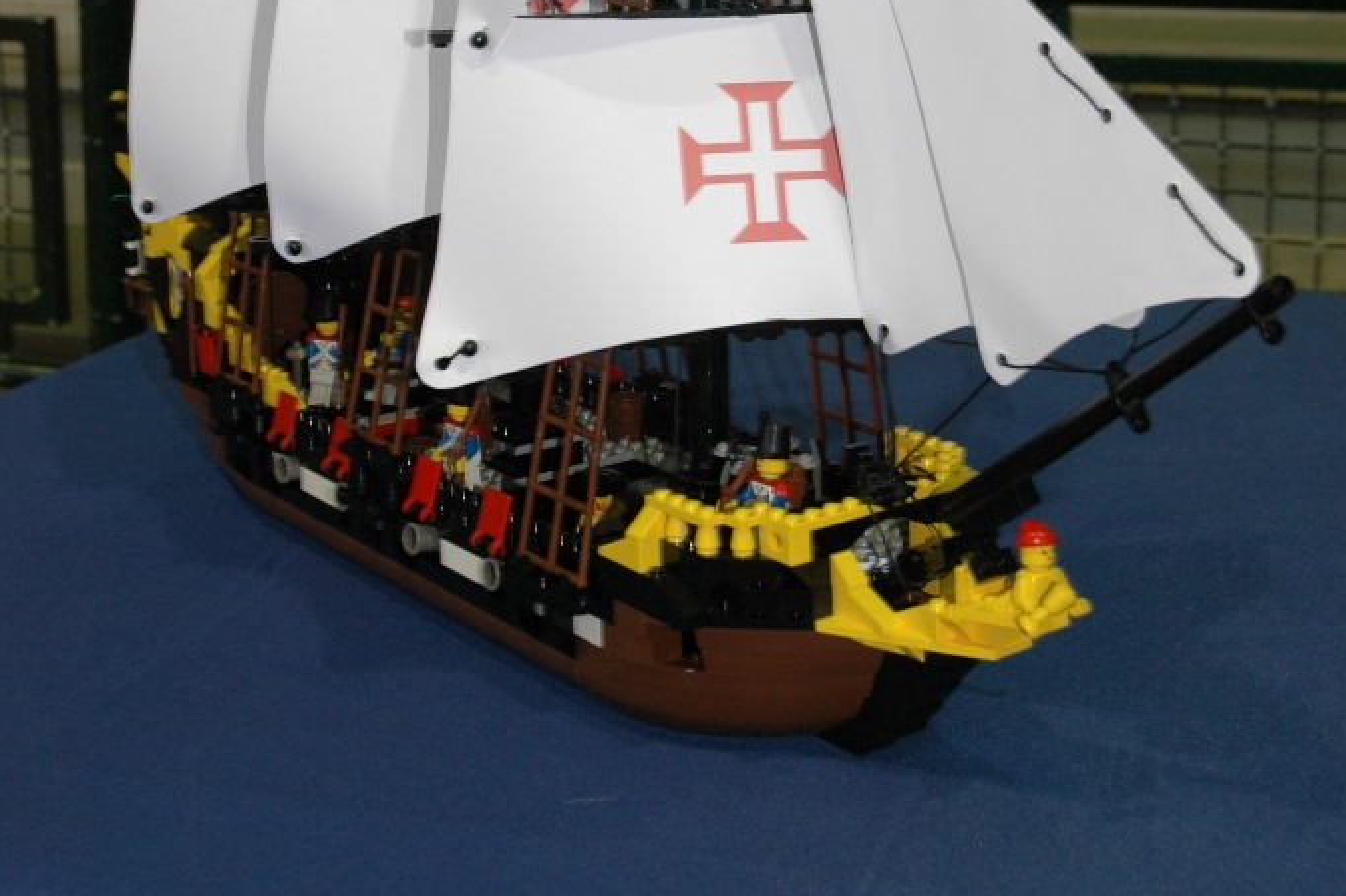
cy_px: 54
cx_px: 675
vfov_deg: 20.2
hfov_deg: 30.6
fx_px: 2458
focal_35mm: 66
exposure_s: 1/13
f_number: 6.3
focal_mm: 29
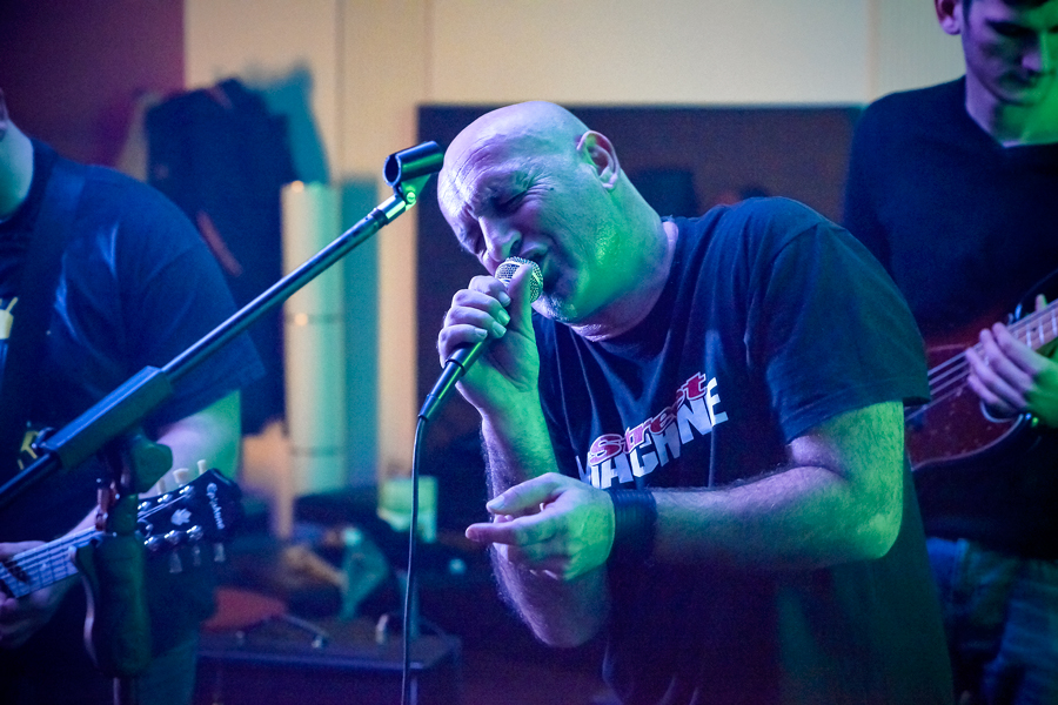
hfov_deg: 23.9
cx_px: 529
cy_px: 352
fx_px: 2498
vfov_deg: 16.1
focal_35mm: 85
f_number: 5.6
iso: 6400
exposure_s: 1/60
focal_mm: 85
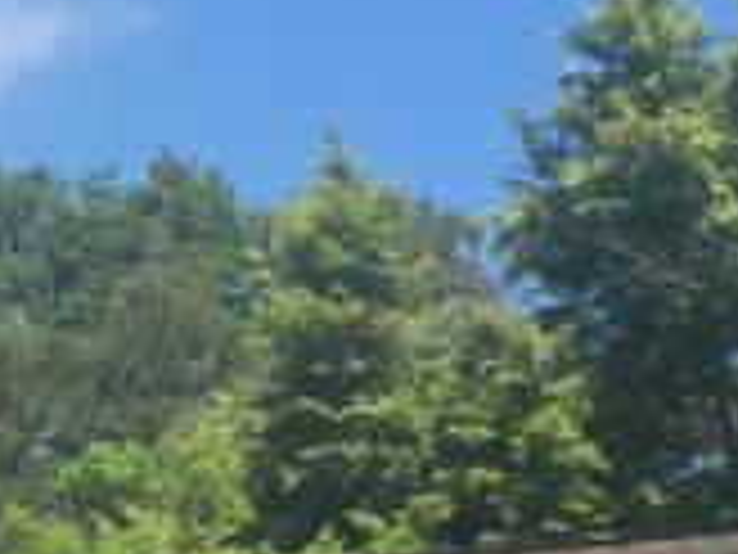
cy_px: 1441
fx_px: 3859
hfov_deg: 10.9
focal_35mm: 181
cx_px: 198
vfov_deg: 7.5
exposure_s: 1/754
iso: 25
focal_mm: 4.15
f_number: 2.2
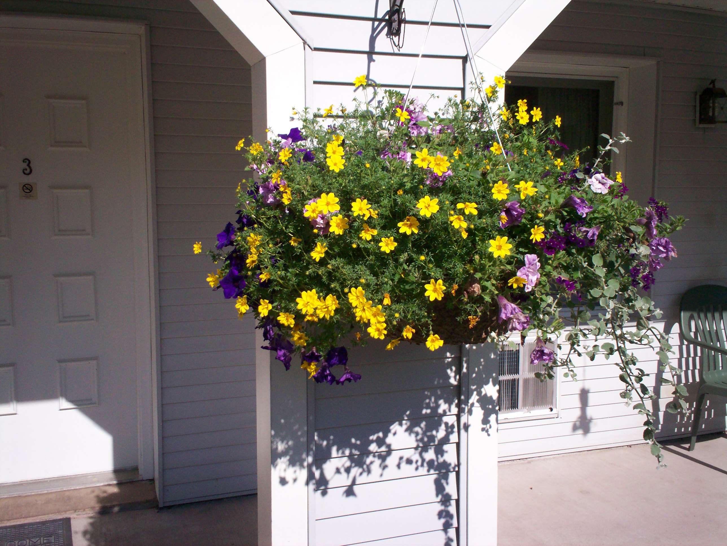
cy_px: 273
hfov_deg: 51.4
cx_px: 364
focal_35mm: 36
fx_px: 756
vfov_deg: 39.7
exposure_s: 1/845
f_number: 4.5
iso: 100
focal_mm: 6
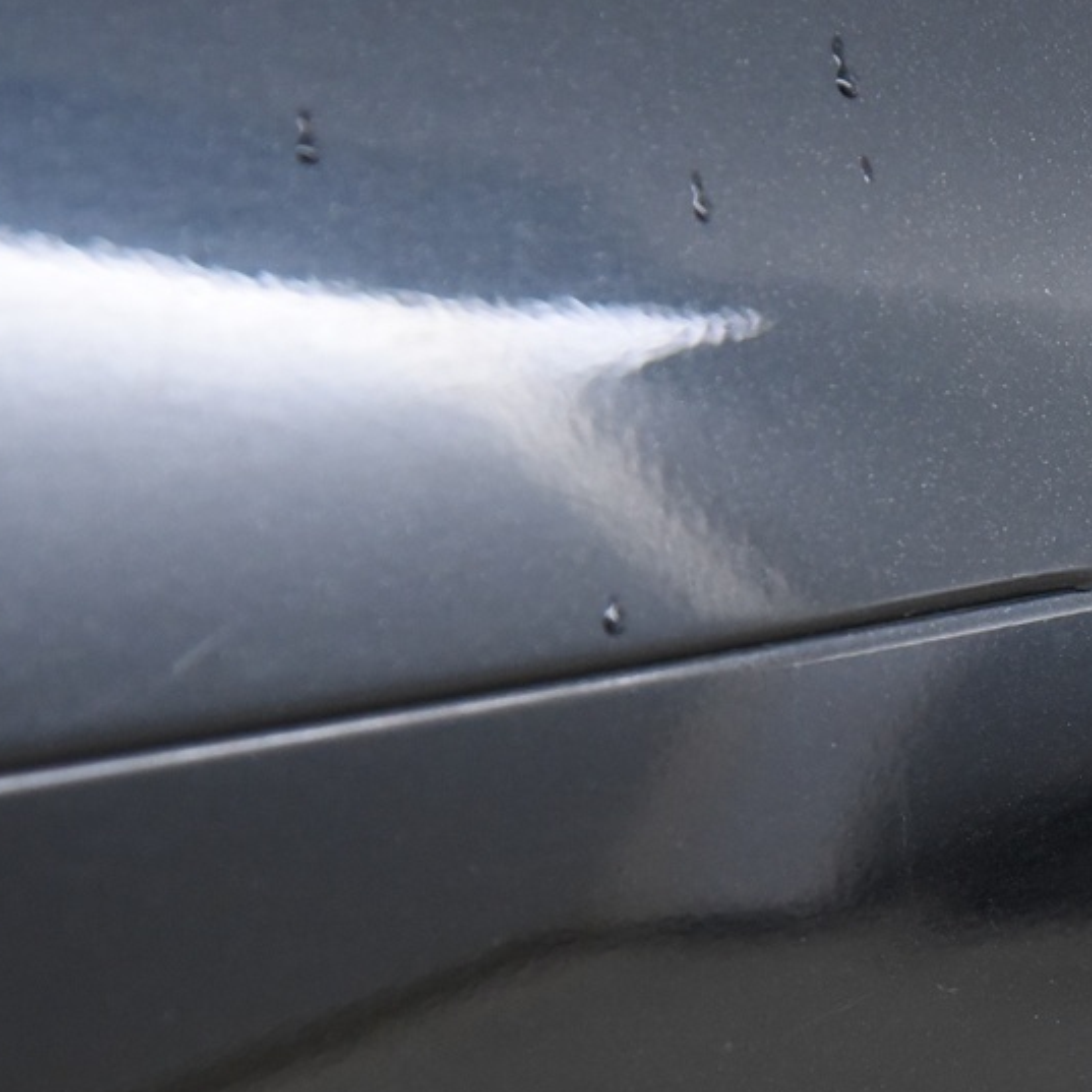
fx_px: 6853
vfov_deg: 9.1
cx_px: 1322
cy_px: 496
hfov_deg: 9.0
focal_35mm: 192
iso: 4000
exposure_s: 1/125
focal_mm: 75
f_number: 4
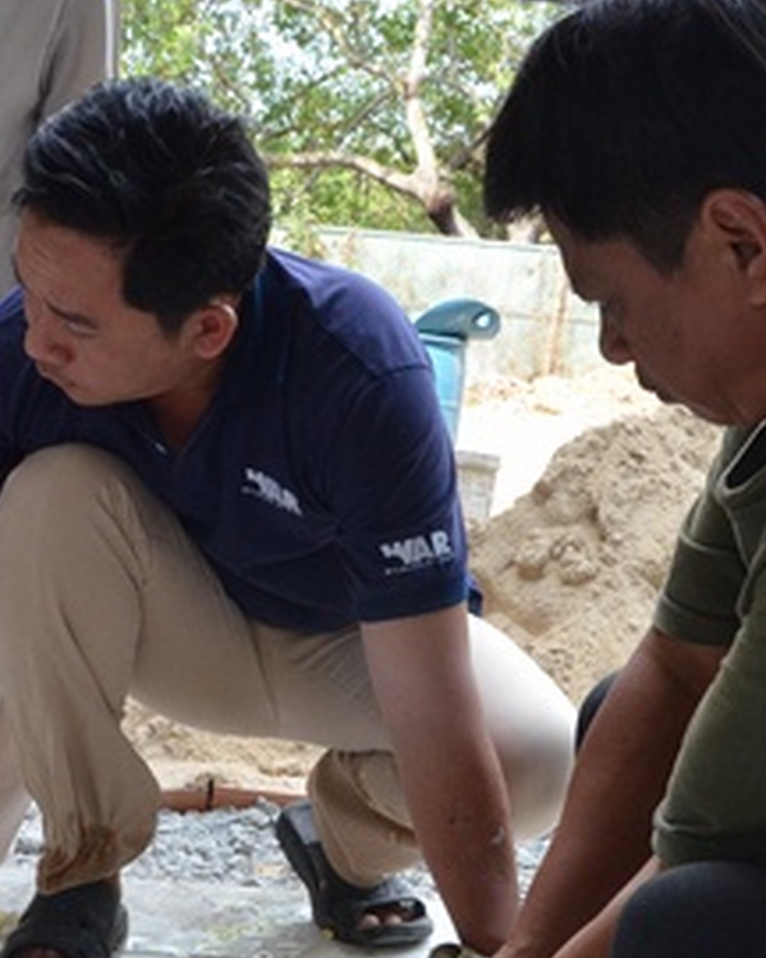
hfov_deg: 25.0
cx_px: 387
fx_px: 1729
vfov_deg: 30.8
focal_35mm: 61
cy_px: 626
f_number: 10
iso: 1600
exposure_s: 1/400
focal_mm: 18
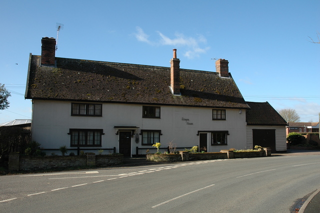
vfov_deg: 39.9
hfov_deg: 57.2
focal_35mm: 33
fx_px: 293
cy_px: 106
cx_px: 160
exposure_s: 1/250
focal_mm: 22
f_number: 8
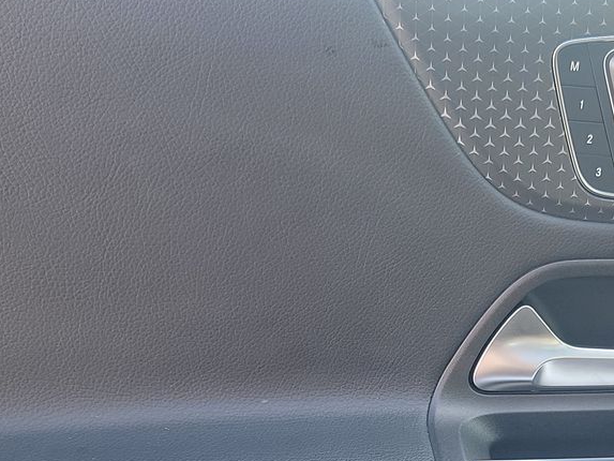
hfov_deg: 28.4
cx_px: 478
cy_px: 476
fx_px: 1189
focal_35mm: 67
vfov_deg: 21.1
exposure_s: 1/59
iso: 75
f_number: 1.8
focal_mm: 6.7
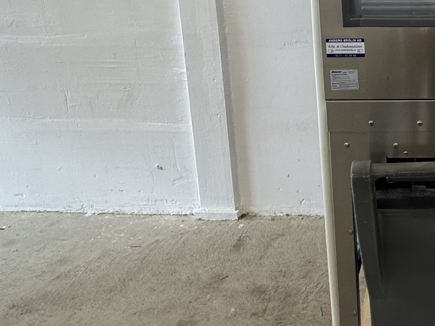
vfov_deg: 33.9
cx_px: 440
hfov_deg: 40.6
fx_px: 503
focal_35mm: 40
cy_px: 28
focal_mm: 2.22
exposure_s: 1/100
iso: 125
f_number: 2.2
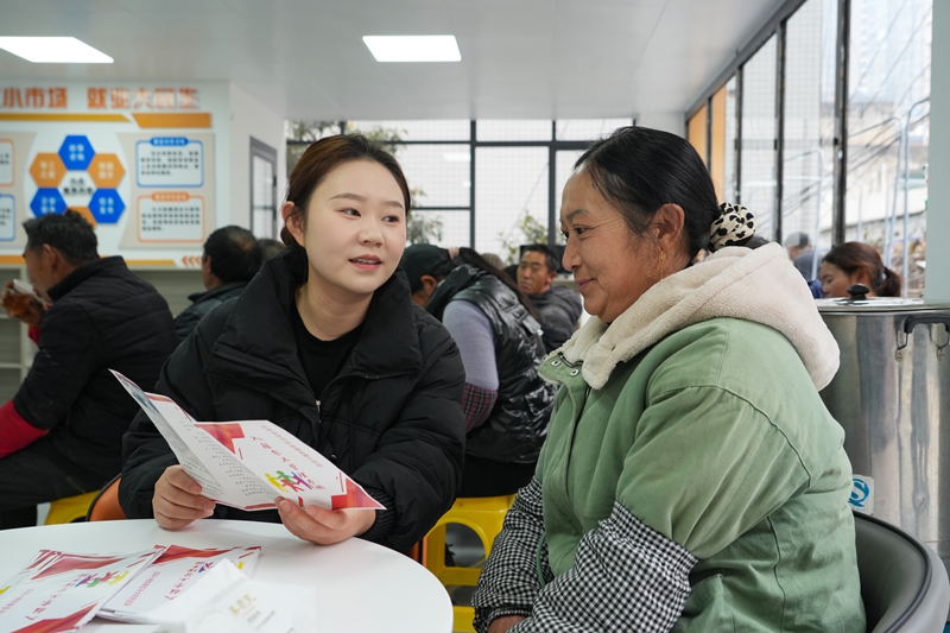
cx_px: 475
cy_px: 316
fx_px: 897
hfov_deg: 55.8
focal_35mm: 34
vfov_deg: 38.9
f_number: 6.3
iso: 800
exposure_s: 1/125
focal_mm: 34
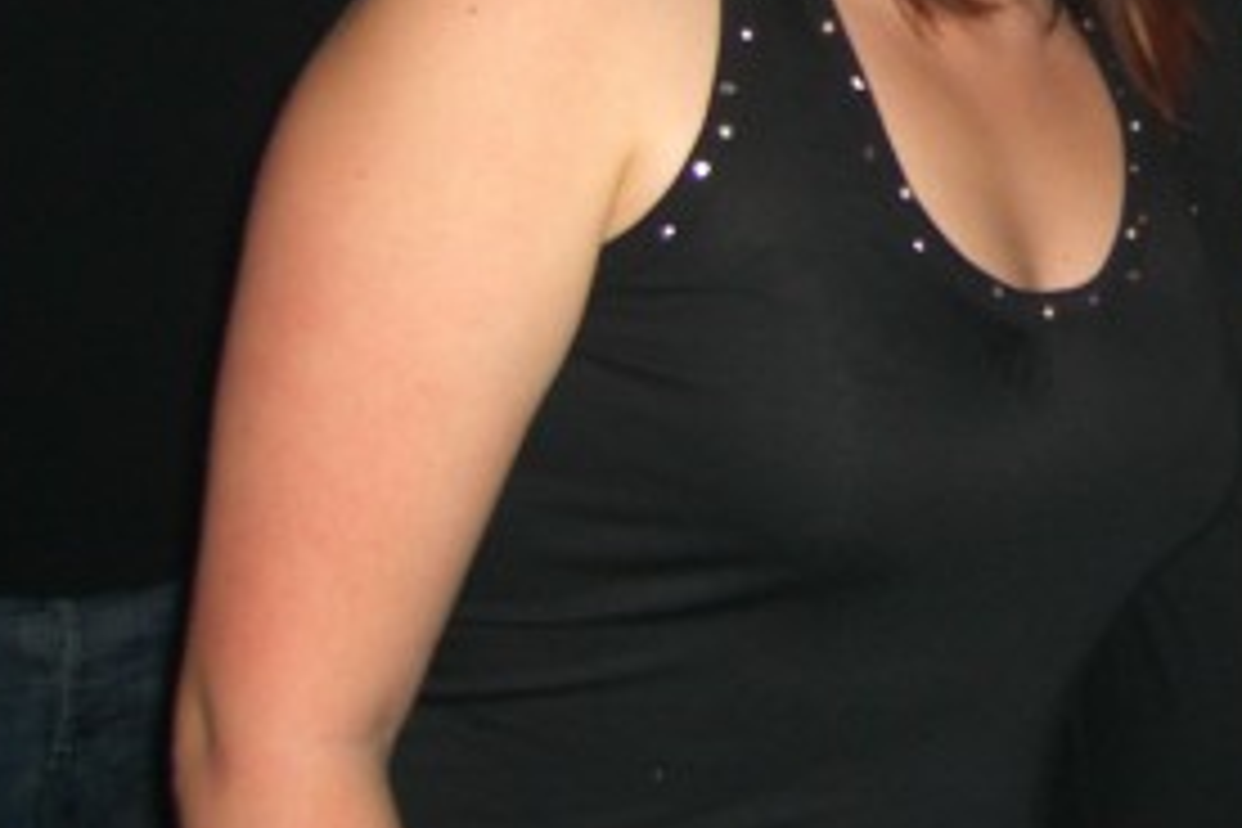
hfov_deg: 22.6
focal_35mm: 86
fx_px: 2967
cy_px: -104
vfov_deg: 15.4
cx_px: 1287
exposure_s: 1/60
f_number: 2.8
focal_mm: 7.9
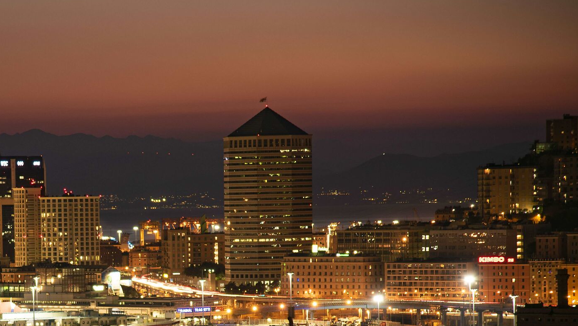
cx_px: 85
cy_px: 324
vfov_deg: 5.6
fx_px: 3342
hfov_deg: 9.8
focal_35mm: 218
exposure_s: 1.6
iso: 100
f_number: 4
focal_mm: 120
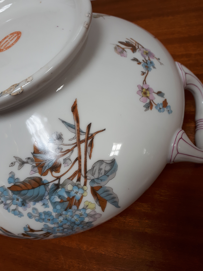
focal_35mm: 27
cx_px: 102
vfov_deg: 65.3
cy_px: 136
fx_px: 211
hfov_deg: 51.4
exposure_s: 1/100
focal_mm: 3.6
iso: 50
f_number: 1.9
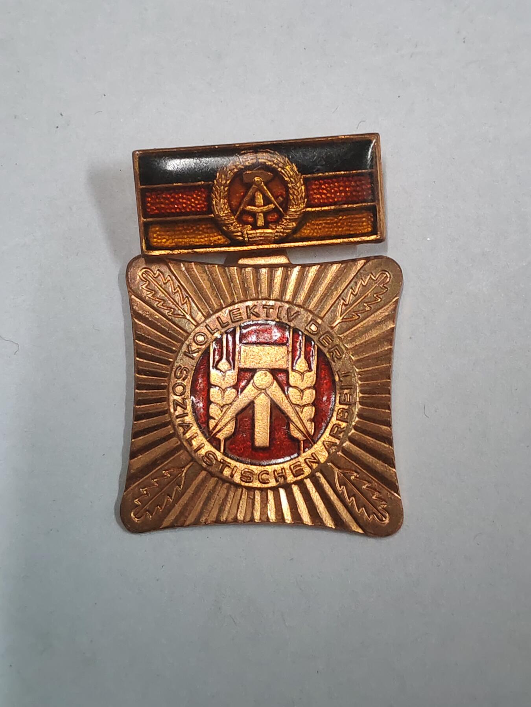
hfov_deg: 21.6
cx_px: 266
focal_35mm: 68
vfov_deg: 28.6
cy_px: 354
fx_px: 1391
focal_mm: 5.52
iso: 500
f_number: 1.95
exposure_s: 1/33
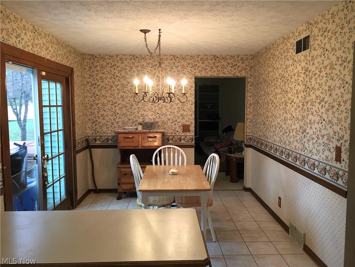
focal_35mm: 29
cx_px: 178
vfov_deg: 48.2
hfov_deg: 61.7
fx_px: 297
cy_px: 134
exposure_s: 1/30
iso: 80
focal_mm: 4.15
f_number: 2.2
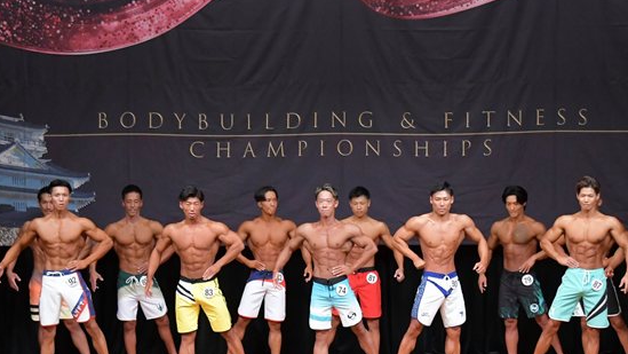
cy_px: 270
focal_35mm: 173
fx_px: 2881
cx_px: 339
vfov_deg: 7.0
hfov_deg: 12.4
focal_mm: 78
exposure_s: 1/400
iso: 5000
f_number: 5.6
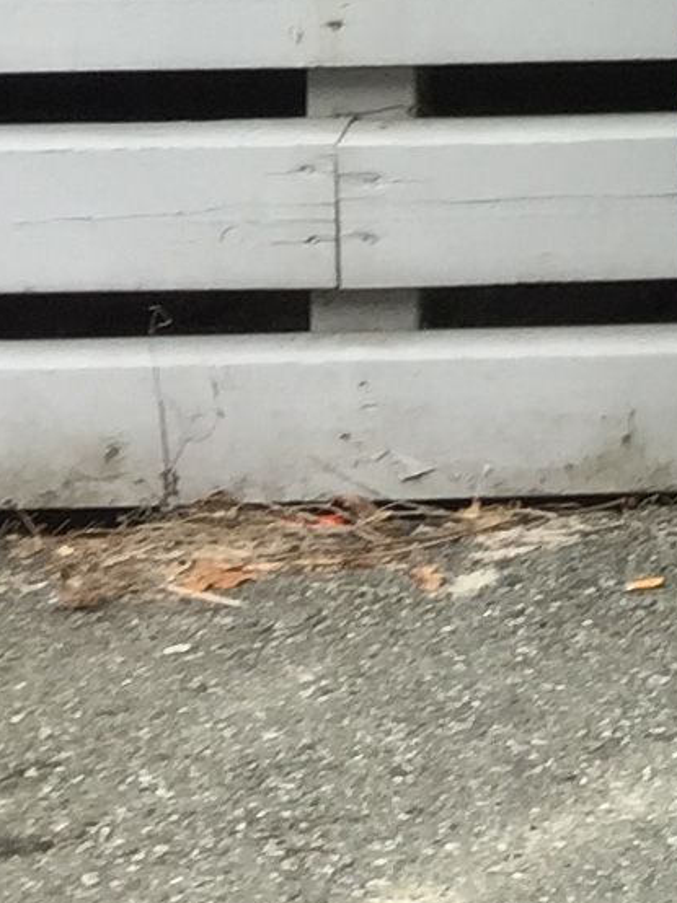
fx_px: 4463
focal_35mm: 171
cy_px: -885
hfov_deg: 7.0
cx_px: 2499
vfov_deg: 10.6
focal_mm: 4.15
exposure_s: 1/123
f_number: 2.2
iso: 32
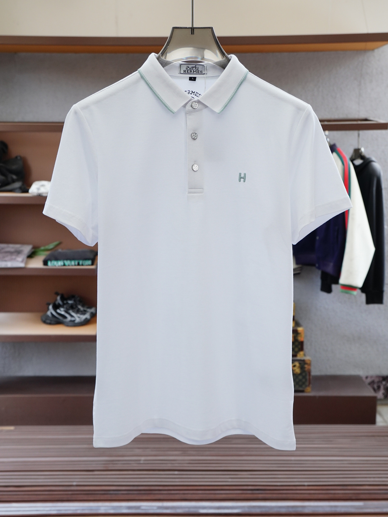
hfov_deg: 34.7
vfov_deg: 45.2
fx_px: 621
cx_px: 195
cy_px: 278
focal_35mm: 42
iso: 320
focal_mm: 25
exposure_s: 1/250
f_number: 4
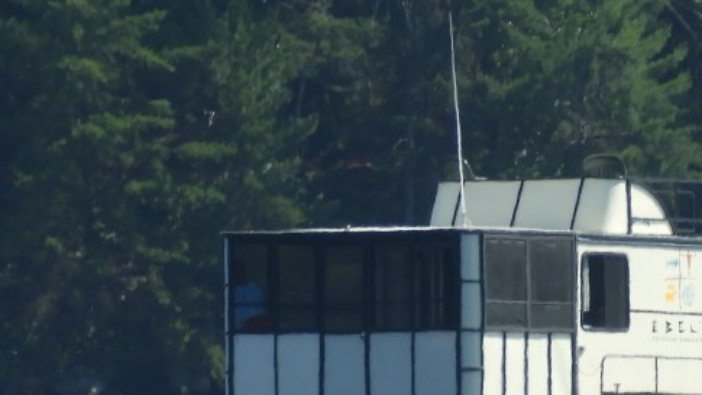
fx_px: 48182
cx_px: 527
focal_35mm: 2588
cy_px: 103
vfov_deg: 0.5
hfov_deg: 0.8
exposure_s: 1/400
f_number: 5.6
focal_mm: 143.3
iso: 100
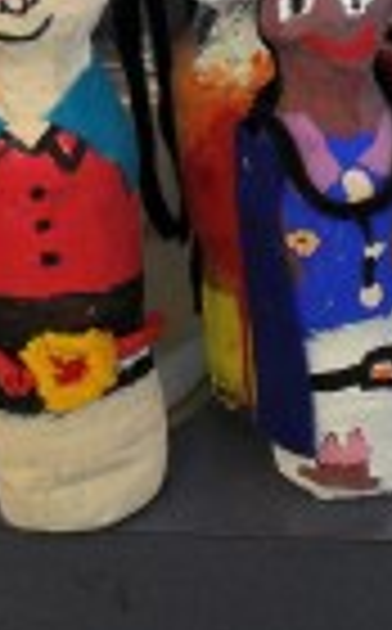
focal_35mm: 92
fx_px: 1579
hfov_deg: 12.3
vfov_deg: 22.2
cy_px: 88
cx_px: 811
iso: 200
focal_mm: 4.9
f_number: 3.5
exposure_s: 1/30
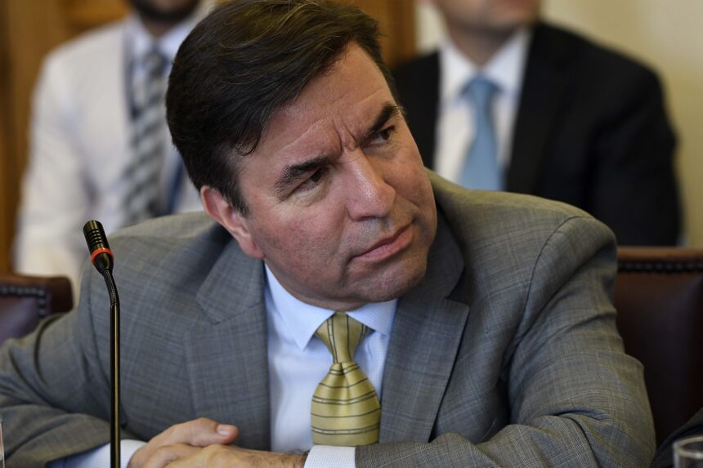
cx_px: 352
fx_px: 3221
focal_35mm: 165
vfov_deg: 8.3
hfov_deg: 12.5
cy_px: 234
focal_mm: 110
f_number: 4
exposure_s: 1/160
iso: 1000
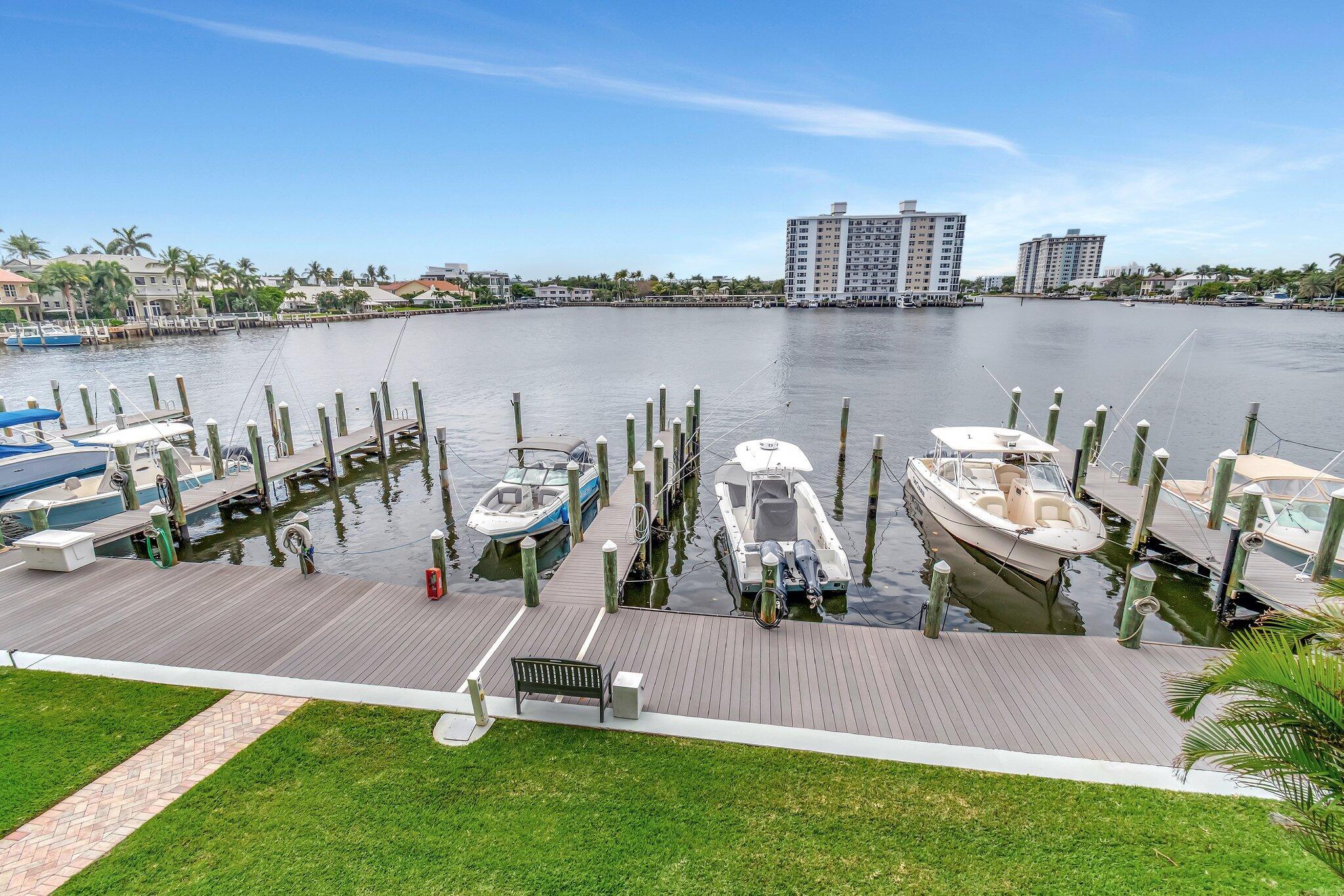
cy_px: 448
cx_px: 672
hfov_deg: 100.4
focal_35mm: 15
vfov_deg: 77.3
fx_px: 560
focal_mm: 10
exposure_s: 1/8000
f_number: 8
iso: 360
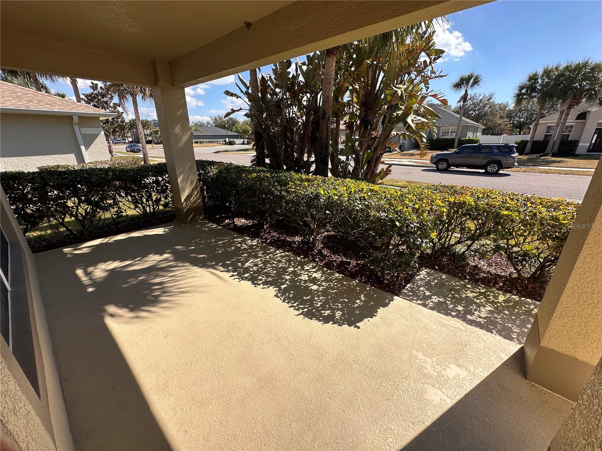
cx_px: 301
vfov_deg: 85.7
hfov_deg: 102.1
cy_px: 226
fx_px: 243
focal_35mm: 14
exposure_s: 1/1014
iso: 40
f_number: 2.2
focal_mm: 2.22
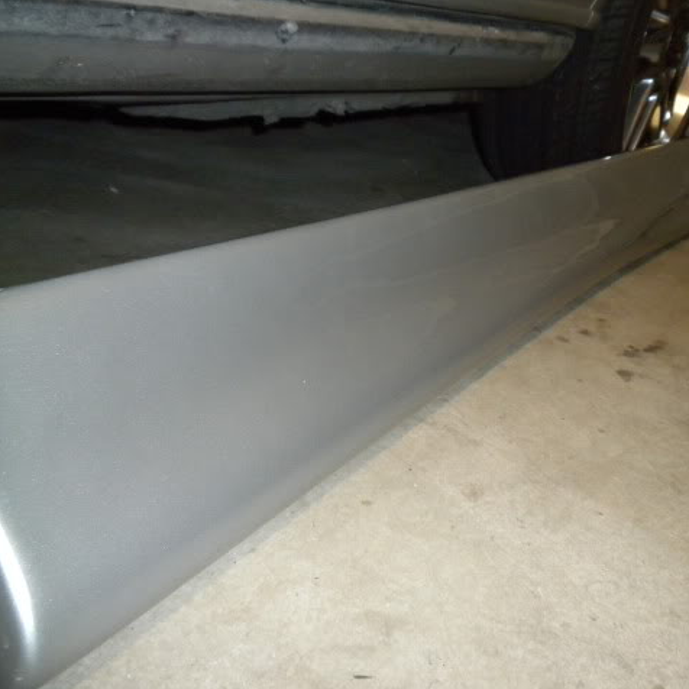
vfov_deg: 38.3
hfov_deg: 37.9
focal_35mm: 44
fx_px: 991
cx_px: 460
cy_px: 344
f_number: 3.5
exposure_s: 1/30
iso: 400
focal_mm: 6.6
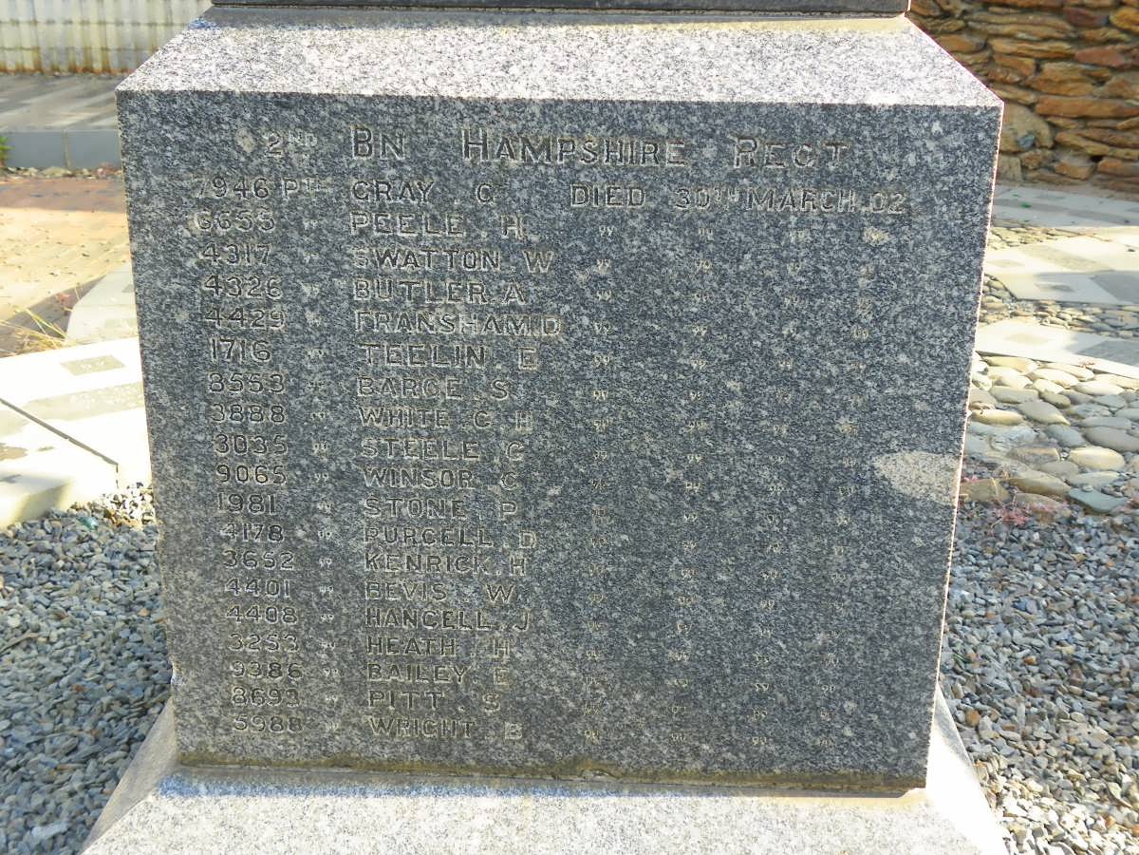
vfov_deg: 32.9
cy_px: 428
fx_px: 1448
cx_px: 570
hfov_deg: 42.9
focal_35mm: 44
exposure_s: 1/80
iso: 64
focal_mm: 7.9
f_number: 3.2
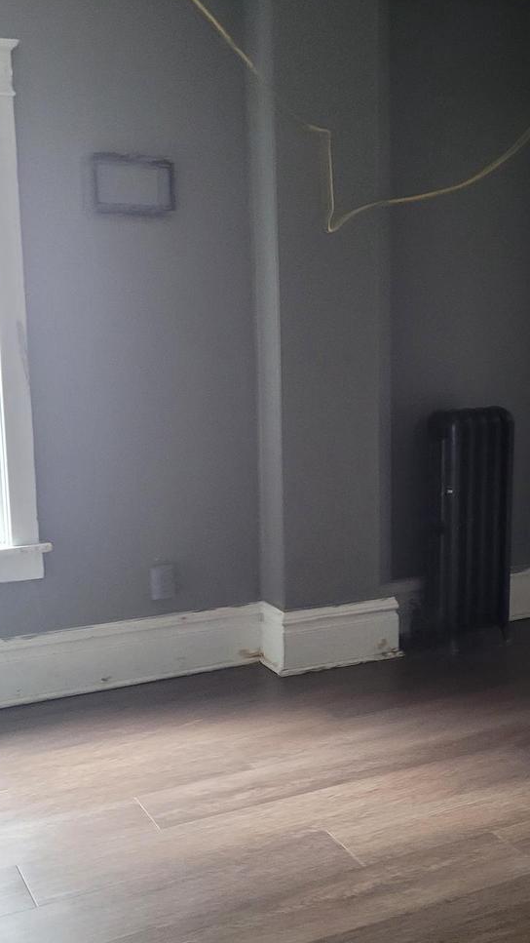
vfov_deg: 45.4
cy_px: 506
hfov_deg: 26.3
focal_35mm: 45
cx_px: 374
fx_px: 1124
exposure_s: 1/40
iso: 500
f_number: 1.8
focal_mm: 5.4
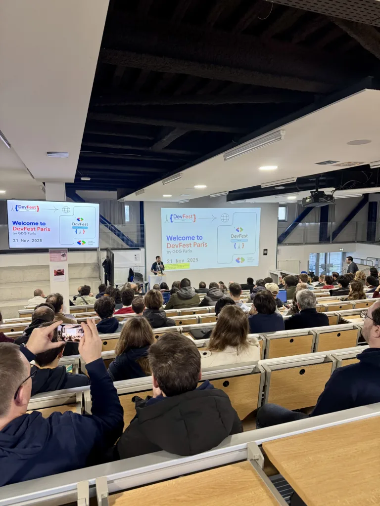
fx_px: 351
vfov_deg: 71.6
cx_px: 190
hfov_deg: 56.8
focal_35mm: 24
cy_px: 253
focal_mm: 6.76
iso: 500
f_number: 1.78
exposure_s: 1/60
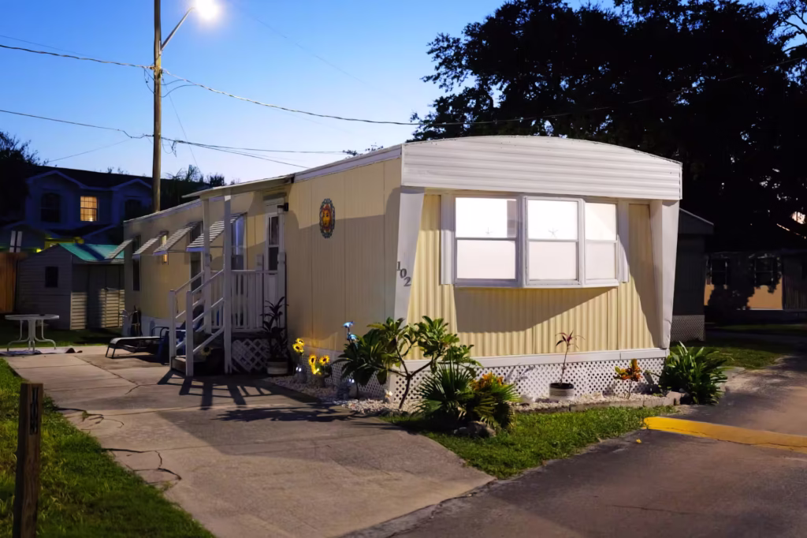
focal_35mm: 43
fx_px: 964
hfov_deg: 45.4
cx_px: 404
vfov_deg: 31.2
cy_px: 269
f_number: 2
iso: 6400
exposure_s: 1/80
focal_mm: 43
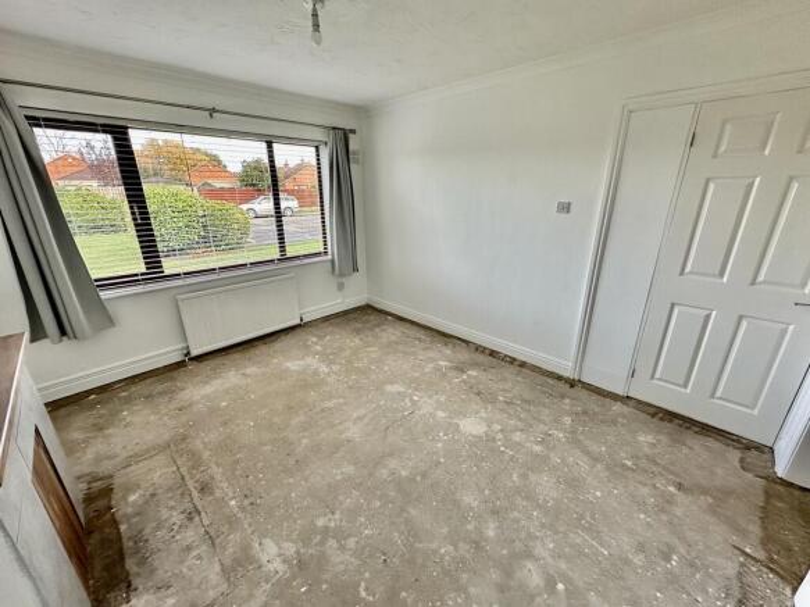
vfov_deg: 85.7
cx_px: 405
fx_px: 328
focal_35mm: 14
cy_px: 304
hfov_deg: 102.1
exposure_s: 1/99
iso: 125
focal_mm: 2.22
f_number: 2.2
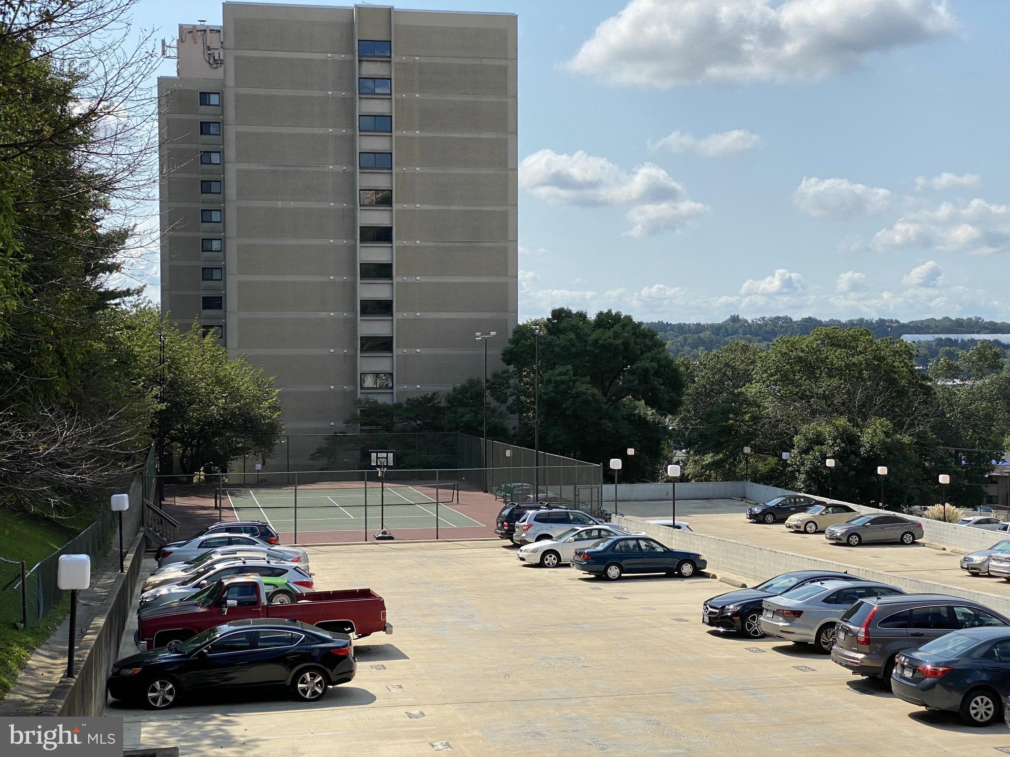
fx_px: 1517
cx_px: 505
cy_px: 378
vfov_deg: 28.0
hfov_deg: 36.8
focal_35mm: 52
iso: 20
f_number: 2
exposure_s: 1/2519
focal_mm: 6
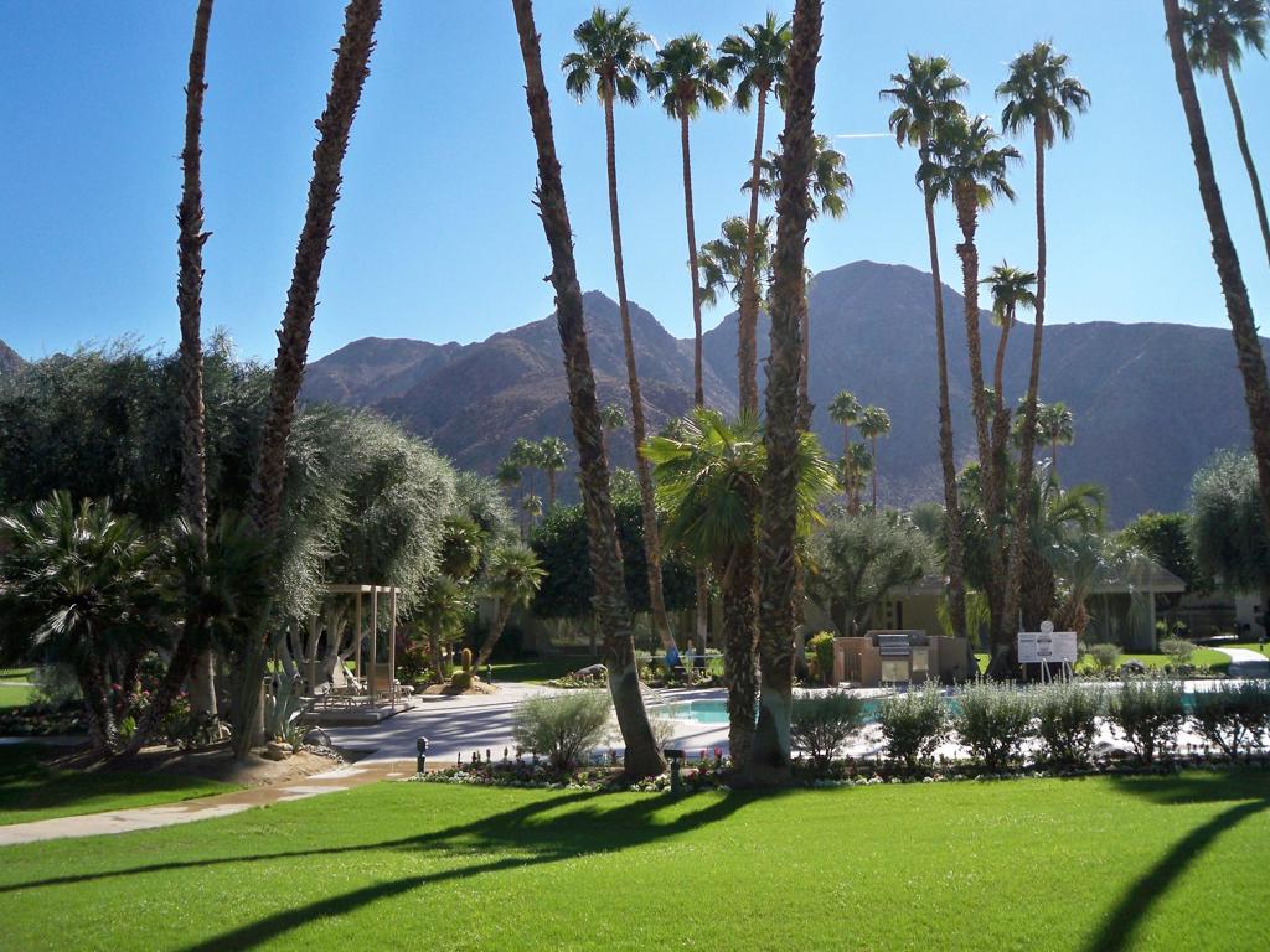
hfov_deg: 52.6
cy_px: 476
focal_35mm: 35
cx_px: 635
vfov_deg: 40.7
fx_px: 1284
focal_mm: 6.3
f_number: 4.7
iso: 125
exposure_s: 1/500
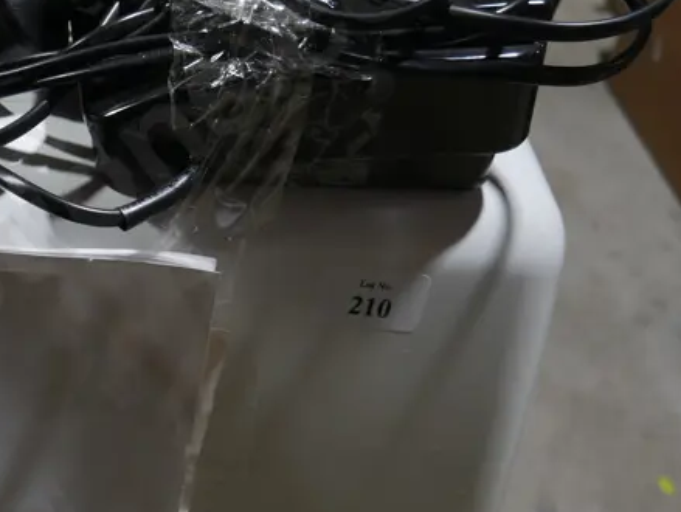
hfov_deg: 25.5
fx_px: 1378
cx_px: -87
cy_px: 330
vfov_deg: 21.0
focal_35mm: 70
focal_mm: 15
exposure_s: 1/100
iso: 200
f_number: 3.6
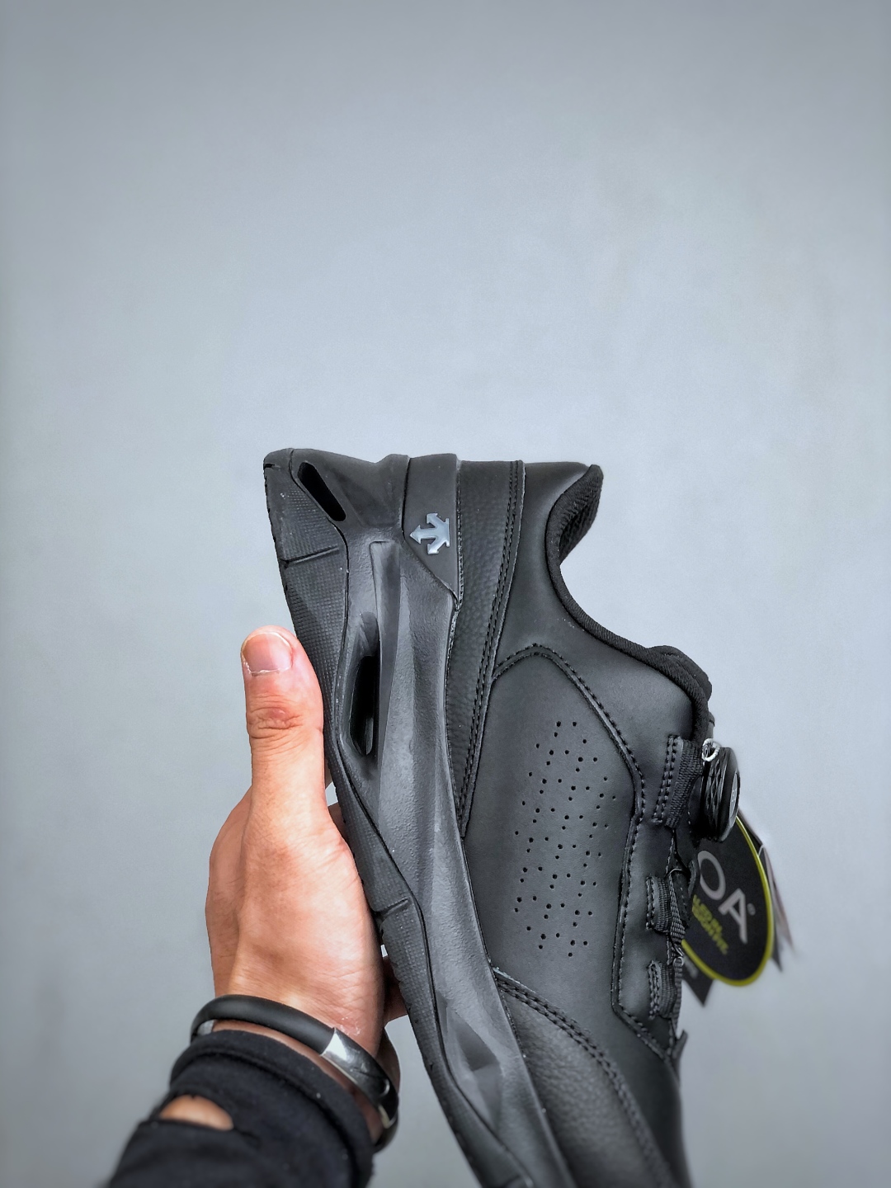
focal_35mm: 57
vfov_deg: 33.8
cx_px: 446
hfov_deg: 25.7
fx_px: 1956
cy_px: 594
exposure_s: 1/50
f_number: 2.8
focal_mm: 6.6
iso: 32
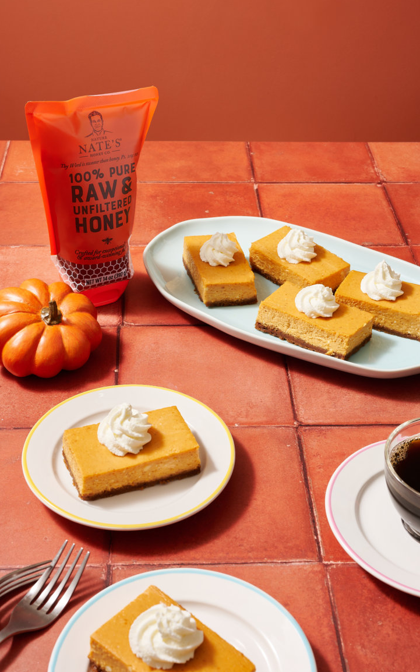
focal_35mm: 53
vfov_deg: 38.2
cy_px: 338
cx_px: 201
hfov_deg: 24.4
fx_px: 971
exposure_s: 1/160
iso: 100
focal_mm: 50
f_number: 14
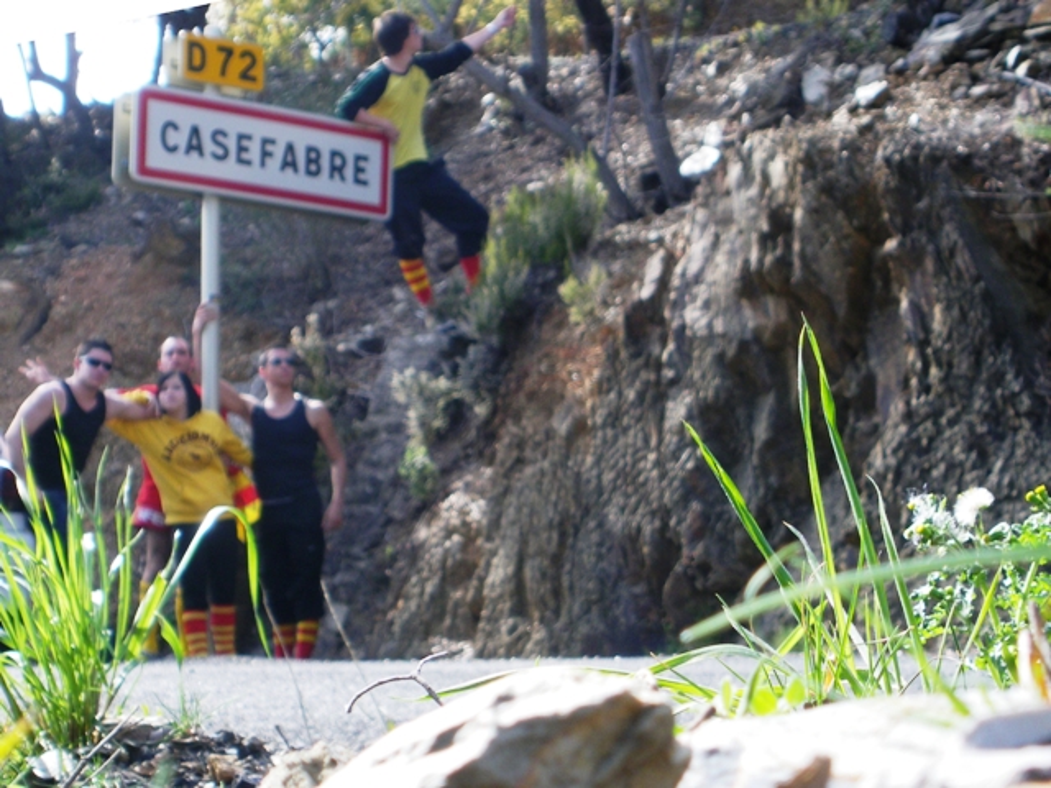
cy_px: 394
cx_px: 526
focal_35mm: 51
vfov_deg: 28.6
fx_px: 1548
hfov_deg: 37.5
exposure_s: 1/125
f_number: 4.4
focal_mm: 9
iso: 64
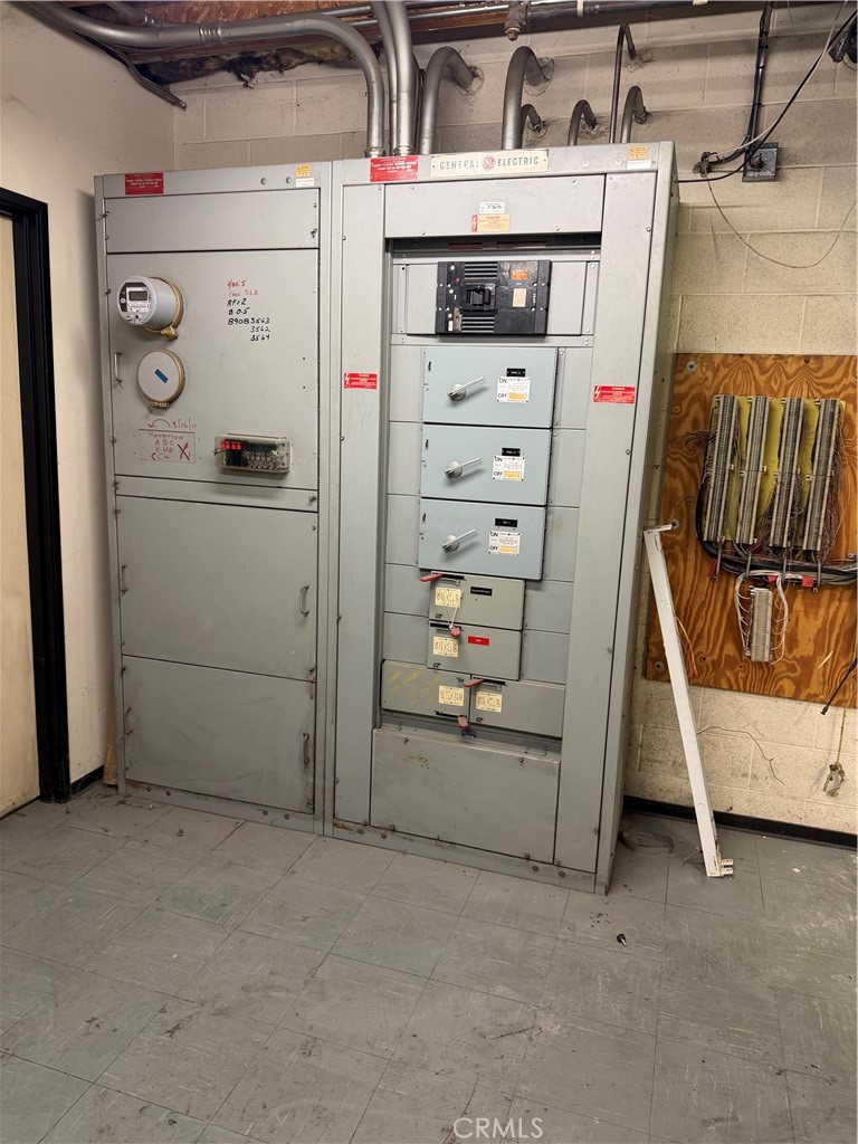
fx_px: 793
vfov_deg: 71.6
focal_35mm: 24
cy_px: 572
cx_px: 429
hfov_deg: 56.8
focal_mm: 6.76
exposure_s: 1/60
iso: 160
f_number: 1.78
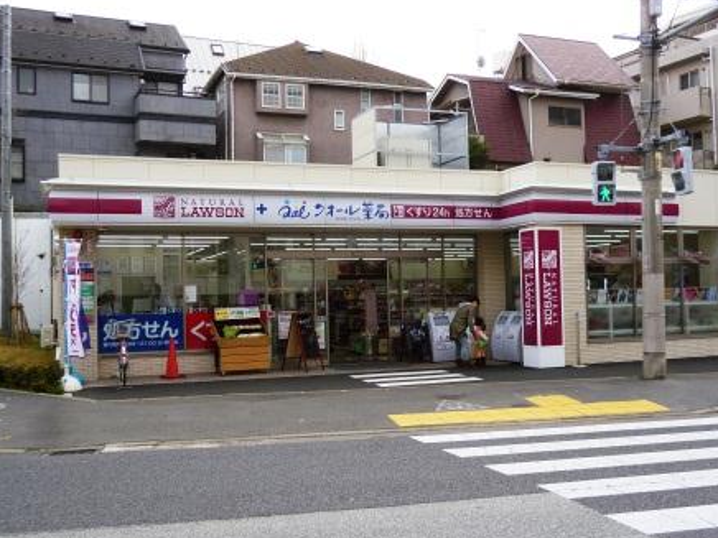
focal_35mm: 37
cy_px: 270
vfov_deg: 38.7
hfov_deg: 50.1
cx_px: 354
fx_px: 767
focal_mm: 6.4
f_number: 2.9
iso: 100
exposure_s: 1/320
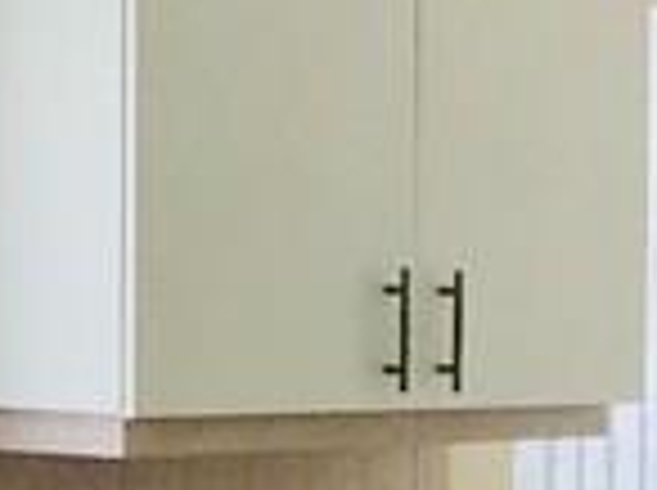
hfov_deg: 9.2
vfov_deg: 7.4
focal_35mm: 197
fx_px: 3733
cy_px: 643
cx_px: 1462
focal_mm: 3.99
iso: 20
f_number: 1.8
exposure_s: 1/120
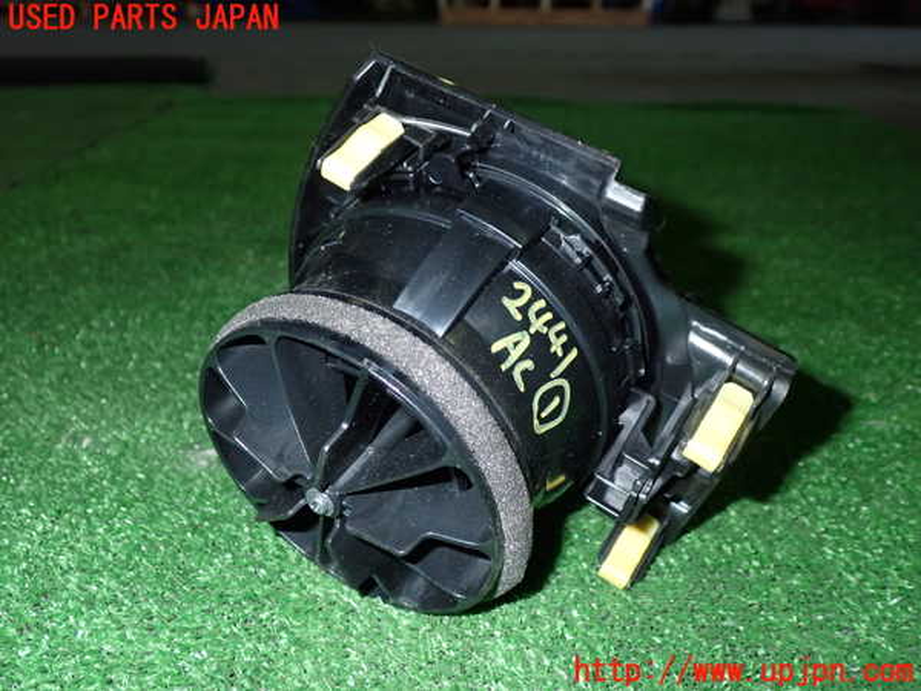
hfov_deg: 51.4
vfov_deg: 39.7
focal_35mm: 36
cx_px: 460
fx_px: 958
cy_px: 346
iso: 500
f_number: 7.1
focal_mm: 6.37
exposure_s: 1/40
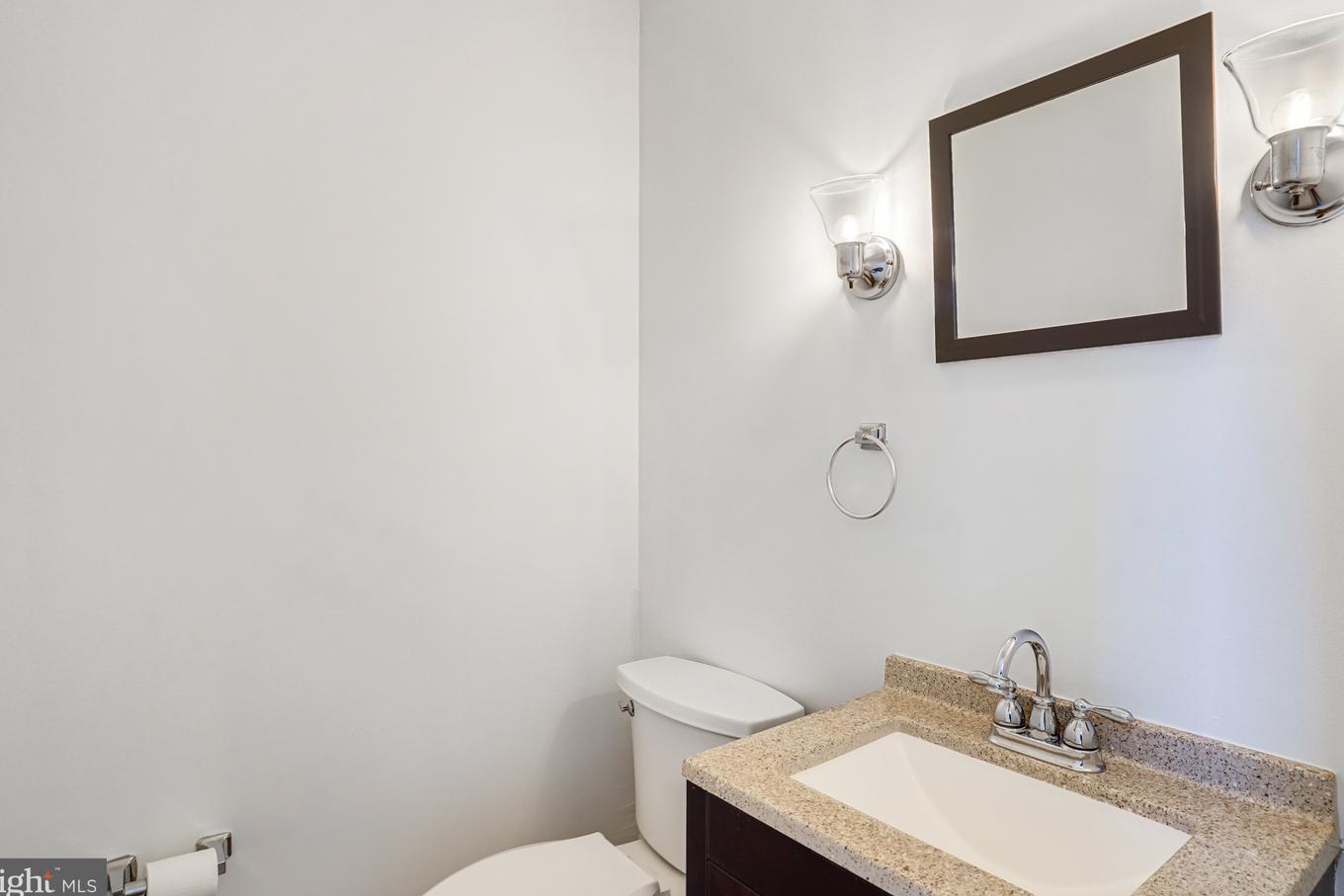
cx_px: 664
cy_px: 435
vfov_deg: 67.4
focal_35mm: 18
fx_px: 672
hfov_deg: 90.0
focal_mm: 17
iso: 1250
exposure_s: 1/20
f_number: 8
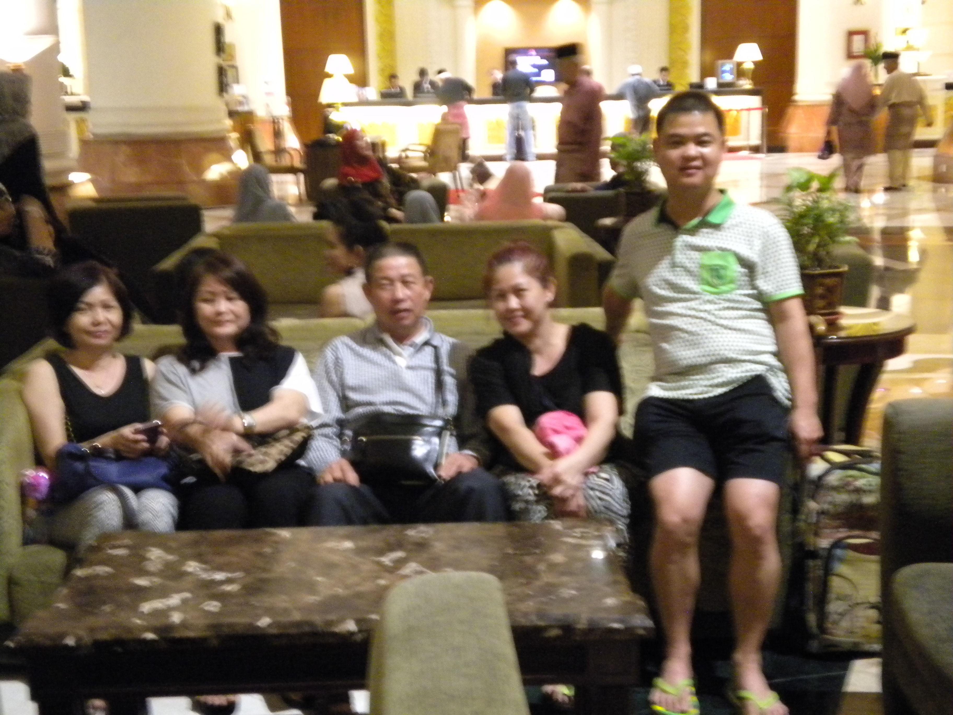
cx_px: 476
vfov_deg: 28.0
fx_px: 1432
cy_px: 358
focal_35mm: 52
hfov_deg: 36.8
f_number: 3.9
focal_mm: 9.3
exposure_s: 1/7.7
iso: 800
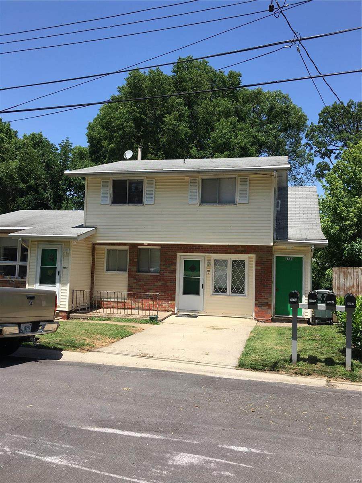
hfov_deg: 48.2
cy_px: 242
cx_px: 181
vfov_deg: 61.7
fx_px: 404
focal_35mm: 29
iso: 25
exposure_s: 1/1350
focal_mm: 4.15
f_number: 2.2
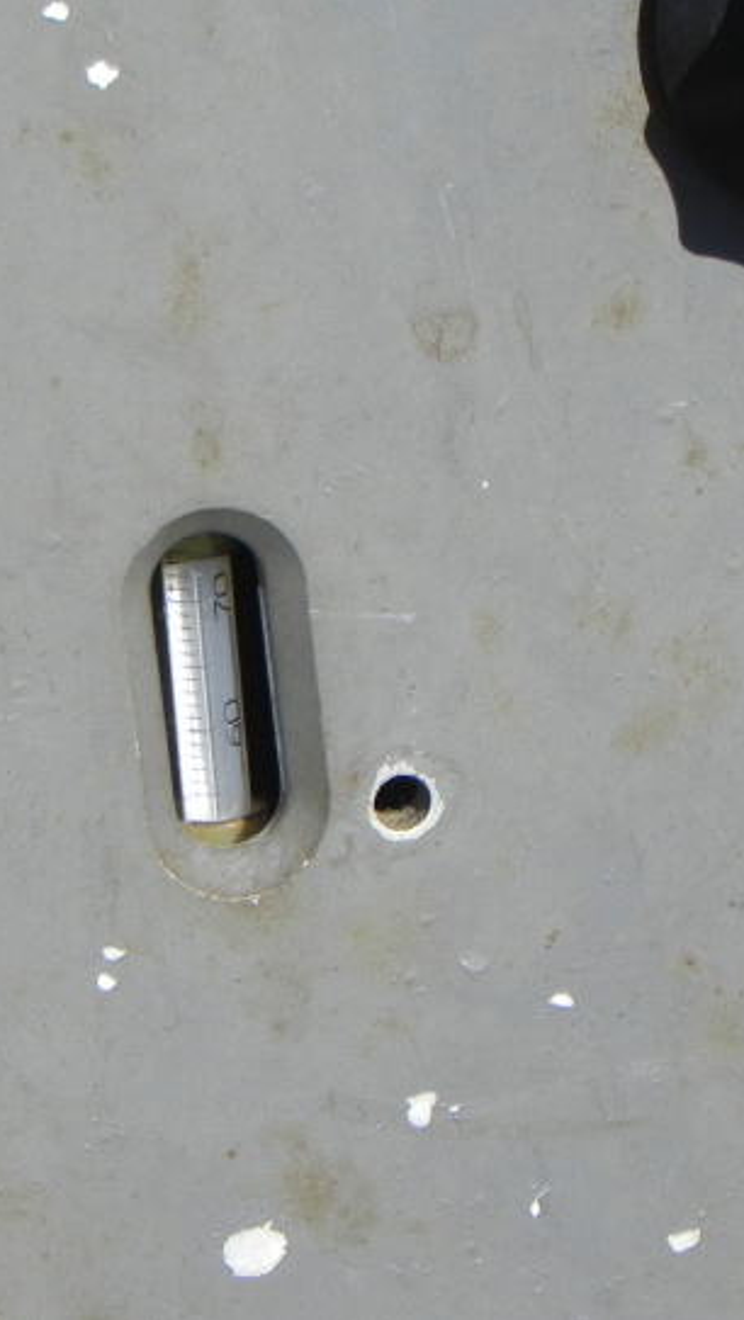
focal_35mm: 269
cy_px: 658
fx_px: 9421
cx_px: 174
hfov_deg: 4.5
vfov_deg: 8.0
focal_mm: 32.7
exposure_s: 1/443
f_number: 7.1
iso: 160
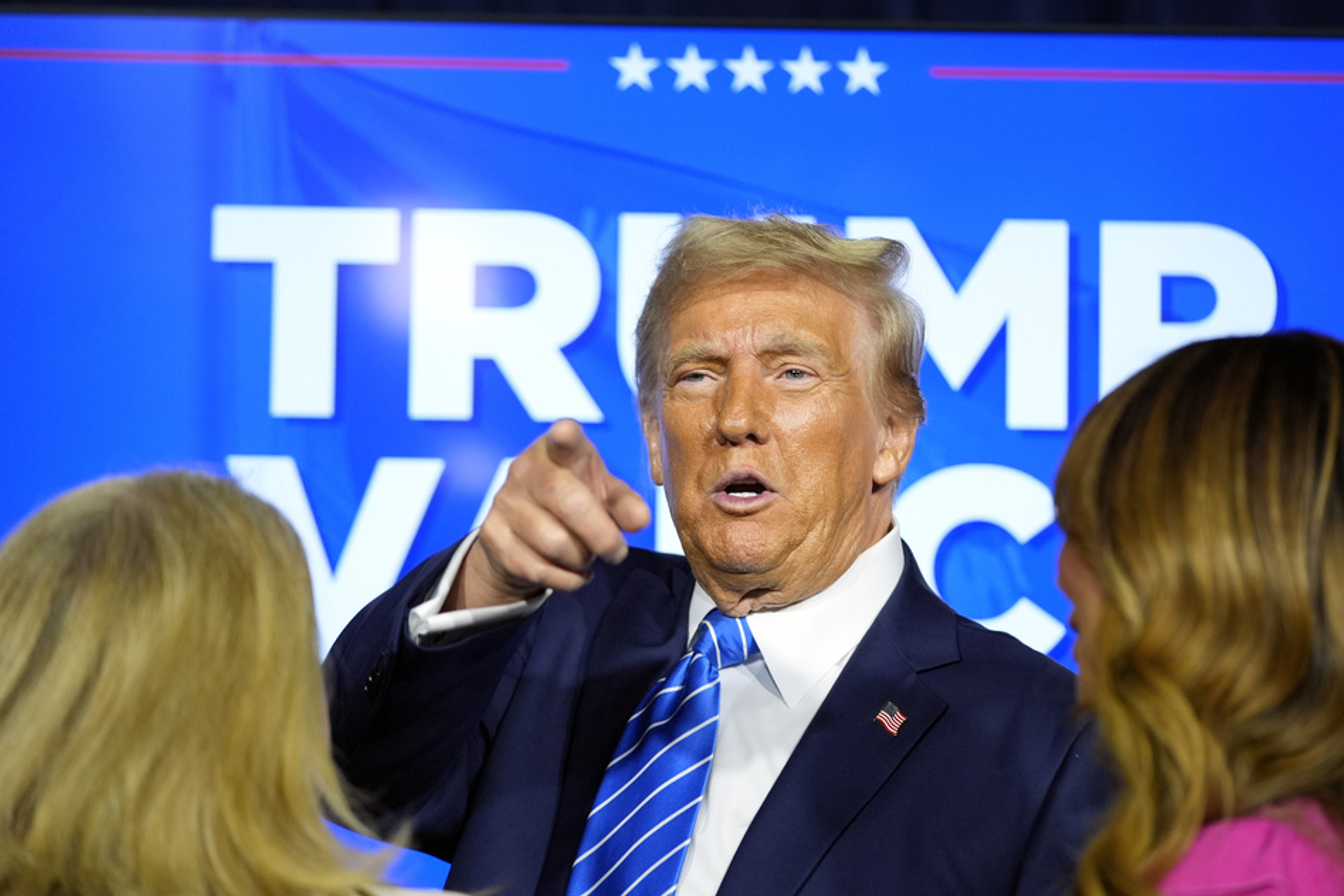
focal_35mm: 121
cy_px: 446
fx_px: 4517
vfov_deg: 11.3
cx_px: 724
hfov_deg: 16.9
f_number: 2.8
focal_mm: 112
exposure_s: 1/500
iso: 2500
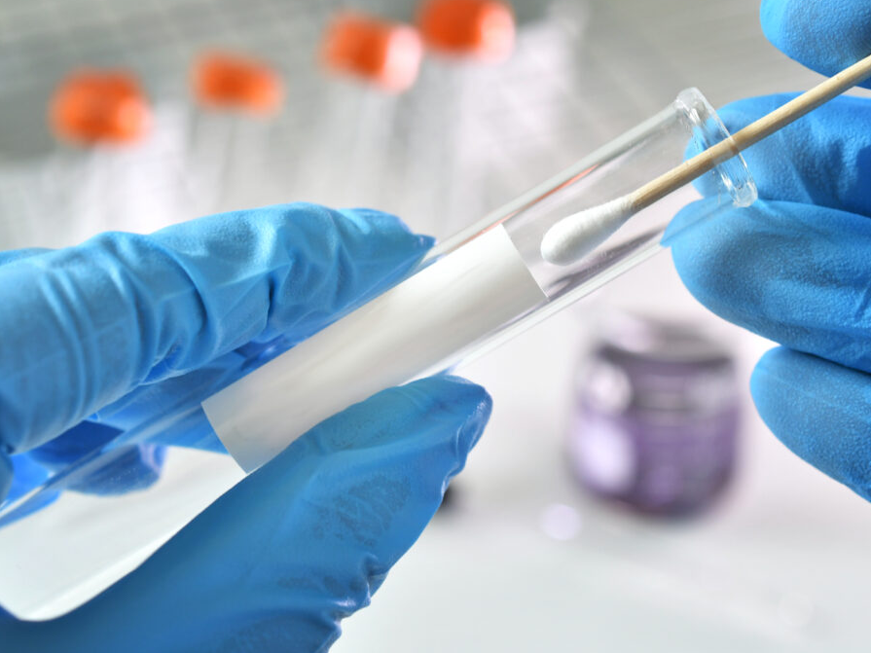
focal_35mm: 66
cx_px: 395
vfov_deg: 22.2
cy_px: 326
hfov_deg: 29.4
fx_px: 1660
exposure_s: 1/60
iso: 500
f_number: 7.1
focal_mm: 40
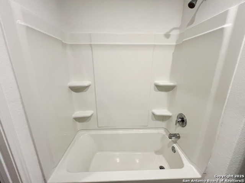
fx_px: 92
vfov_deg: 89.9
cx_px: 122
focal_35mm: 13
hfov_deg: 106.2
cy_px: 92
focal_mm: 1.57
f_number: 1.8
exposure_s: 1/120
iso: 160
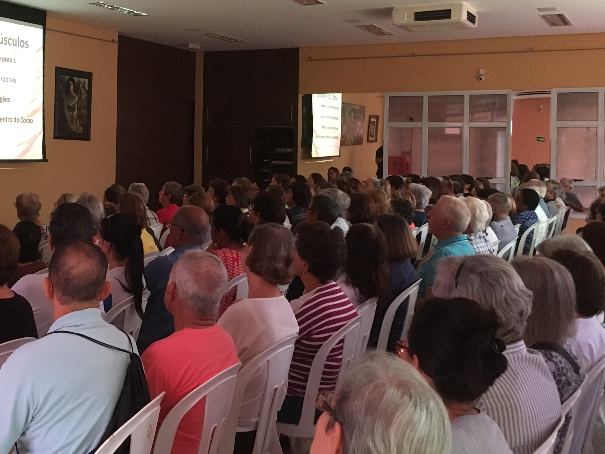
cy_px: 160
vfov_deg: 28.4
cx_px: 165
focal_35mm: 51
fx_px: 891
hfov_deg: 36.8
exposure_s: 1/30
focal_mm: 4.15
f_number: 2.2
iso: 200
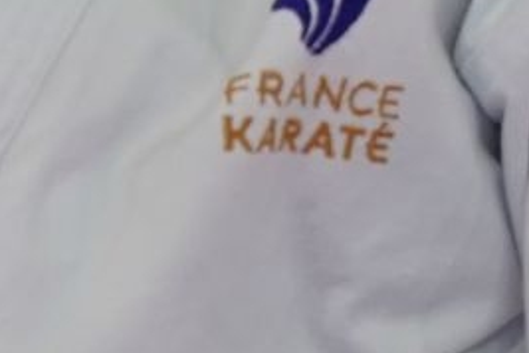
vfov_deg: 0.3
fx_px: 59332
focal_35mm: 4038
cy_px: -448
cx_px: -281
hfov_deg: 0.5
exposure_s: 1/500
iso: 800
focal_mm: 400
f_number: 2.8
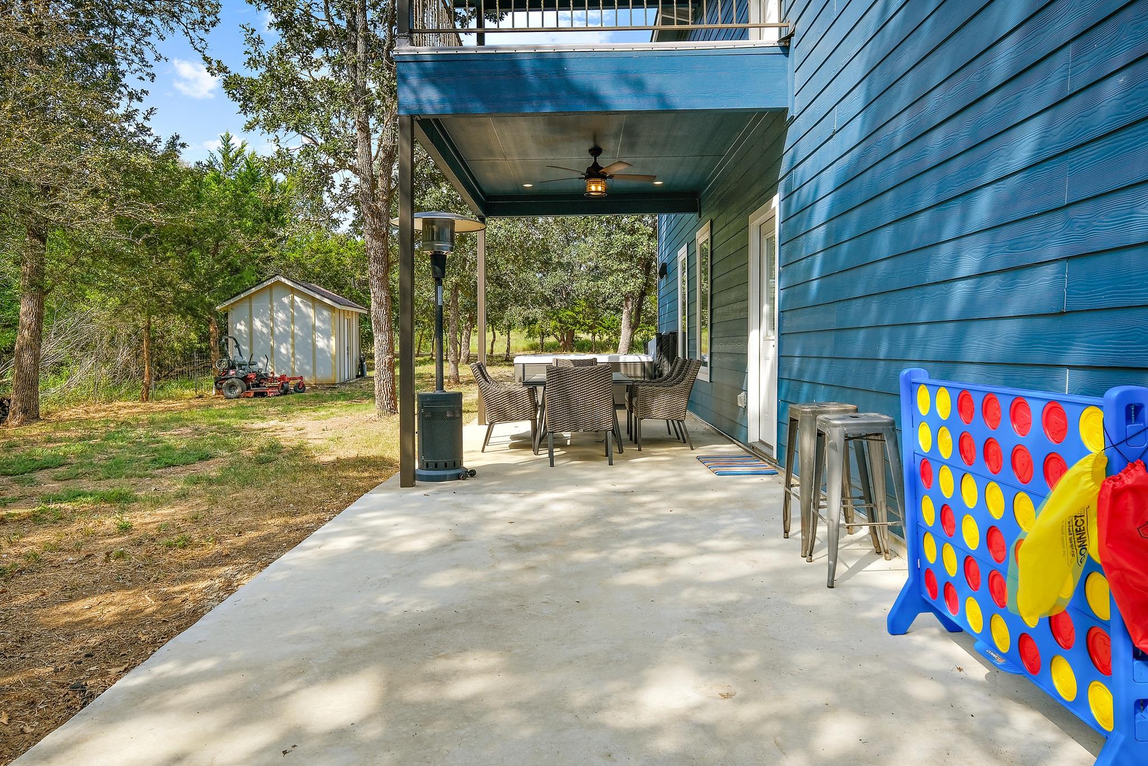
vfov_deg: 55.1
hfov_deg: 76.1
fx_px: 733
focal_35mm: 23
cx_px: 574
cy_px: 383
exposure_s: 1/50
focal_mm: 15.1
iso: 250
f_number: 10
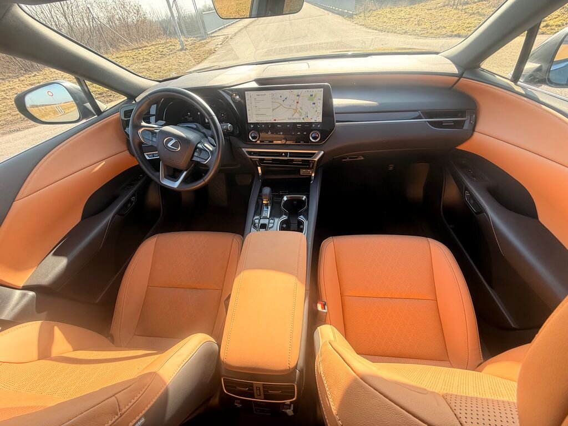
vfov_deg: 85.7
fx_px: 230
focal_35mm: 14
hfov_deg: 102.1
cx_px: 284
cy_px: 213
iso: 80
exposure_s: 1/99
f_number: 2.2
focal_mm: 2.22
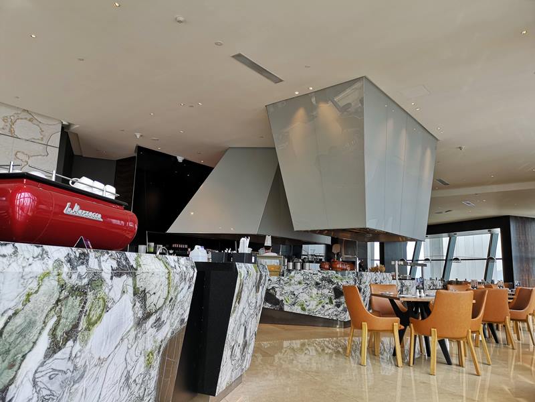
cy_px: 201
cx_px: 268
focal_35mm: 27
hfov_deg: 65.3
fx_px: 417
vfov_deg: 51.4
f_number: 1.8
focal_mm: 3.95
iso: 64
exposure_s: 1/100
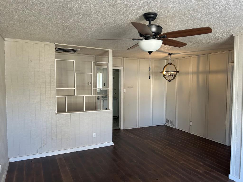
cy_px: 91
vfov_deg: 53.1
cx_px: 122
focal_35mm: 26
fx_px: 183
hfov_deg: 67.3
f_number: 1.5
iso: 80
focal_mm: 5.7
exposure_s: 1/60
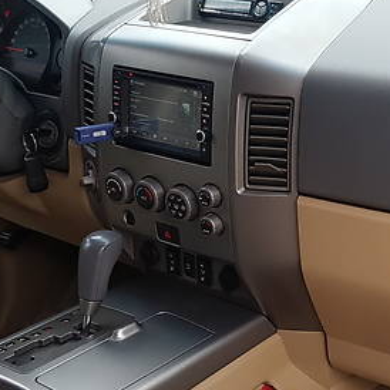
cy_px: 179
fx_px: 854
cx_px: 296
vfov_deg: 25.7
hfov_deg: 25.4
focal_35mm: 67
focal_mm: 4.2
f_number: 1.7
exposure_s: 1/100
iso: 100
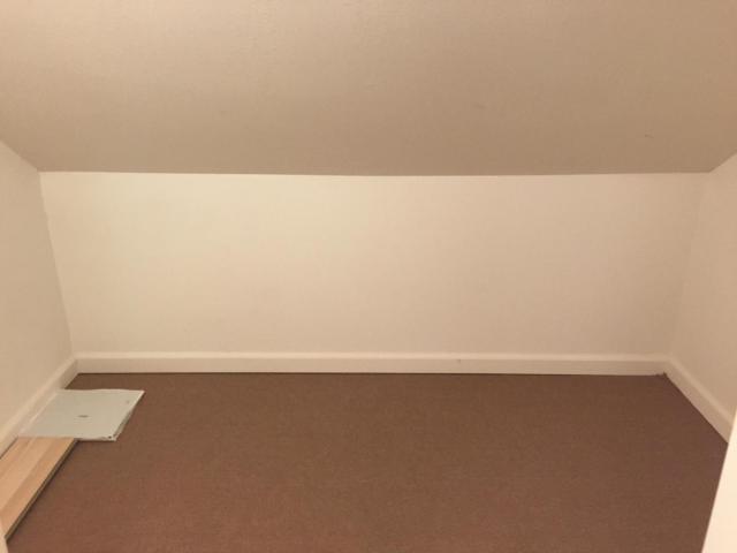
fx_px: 617
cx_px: 368
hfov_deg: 61.7
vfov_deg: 48.2
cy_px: 276
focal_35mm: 29
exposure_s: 1/30
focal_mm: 4.15
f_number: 2.2
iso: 125
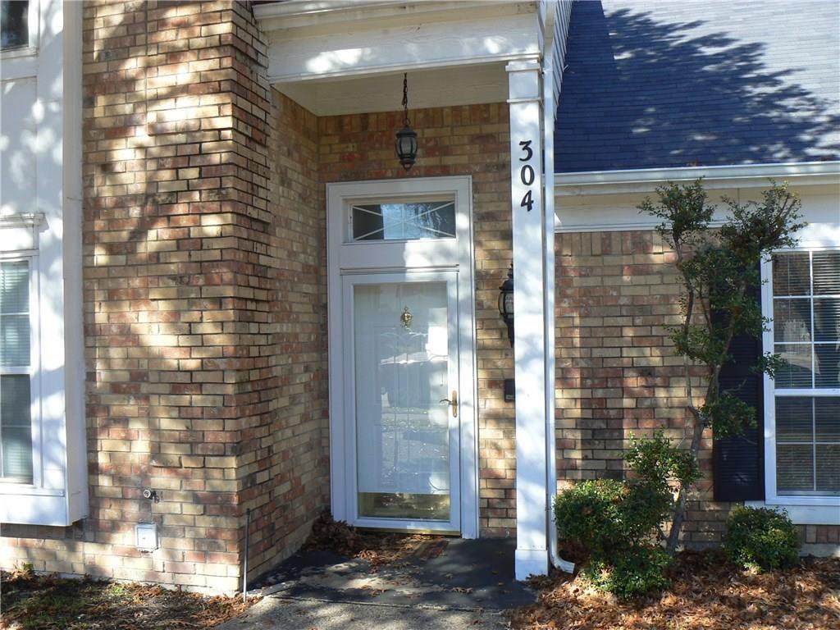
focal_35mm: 36
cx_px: 420
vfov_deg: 39.7
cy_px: 315
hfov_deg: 51.4
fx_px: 874
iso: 80
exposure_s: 1/160
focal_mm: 6
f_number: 5.6
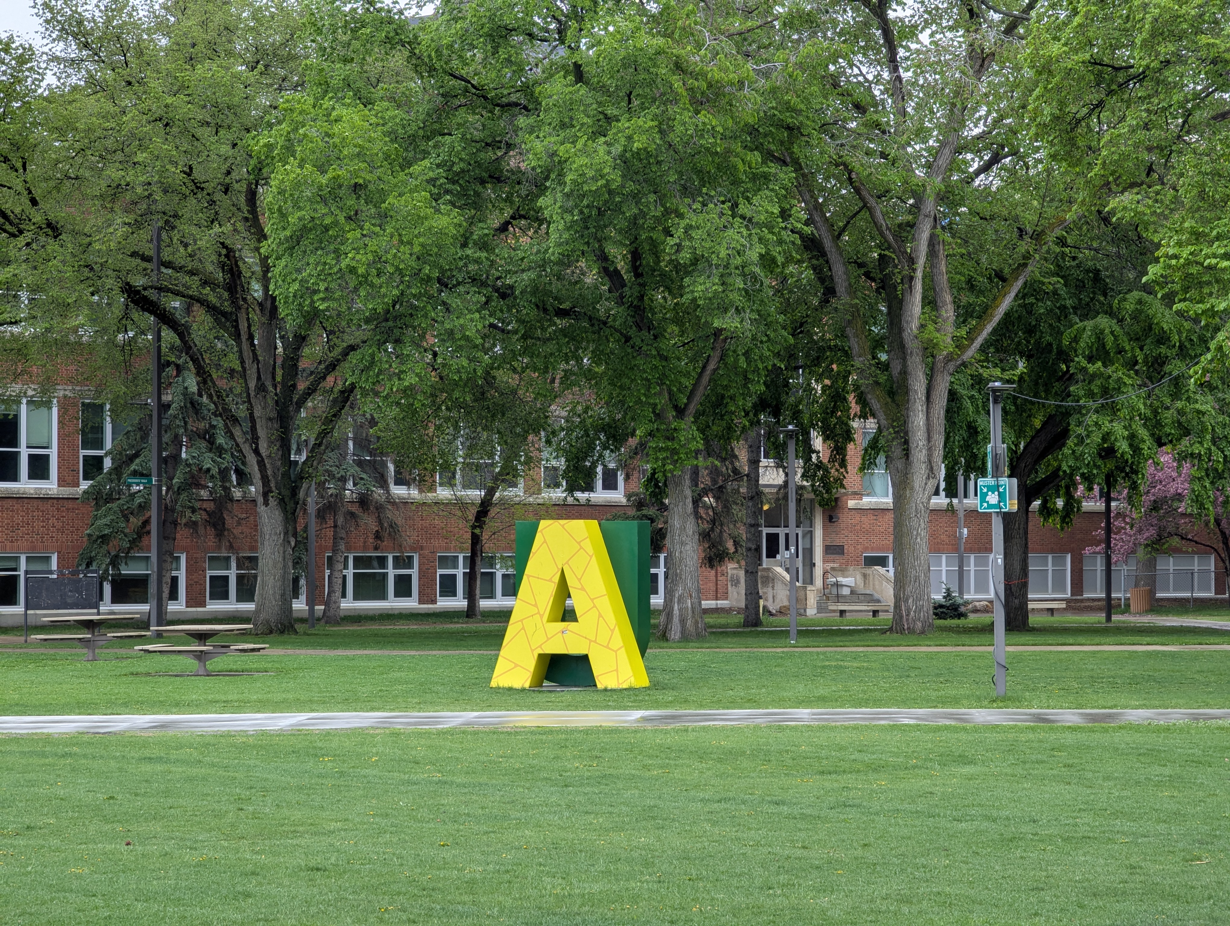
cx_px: 615
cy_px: 463
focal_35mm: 106
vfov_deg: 14.0
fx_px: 3772
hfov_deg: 18.5
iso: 31
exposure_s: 1/165
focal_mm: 19
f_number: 3.5
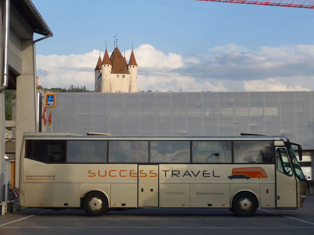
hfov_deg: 26.3
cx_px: 157
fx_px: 671
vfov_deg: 19.9
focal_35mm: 74
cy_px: 118
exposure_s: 1/500
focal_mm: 15
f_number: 4.2
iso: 80
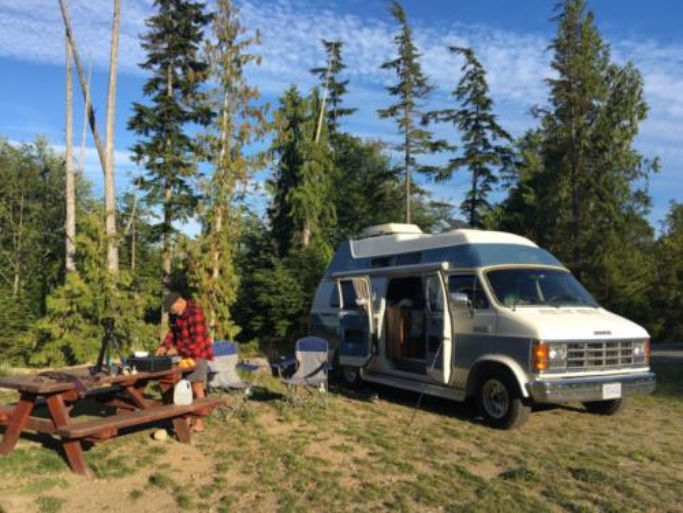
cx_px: 342
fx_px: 572
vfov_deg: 48.2
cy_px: 256
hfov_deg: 61.7
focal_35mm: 29
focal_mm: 4.15
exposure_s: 1/1054
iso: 25
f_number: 2.2
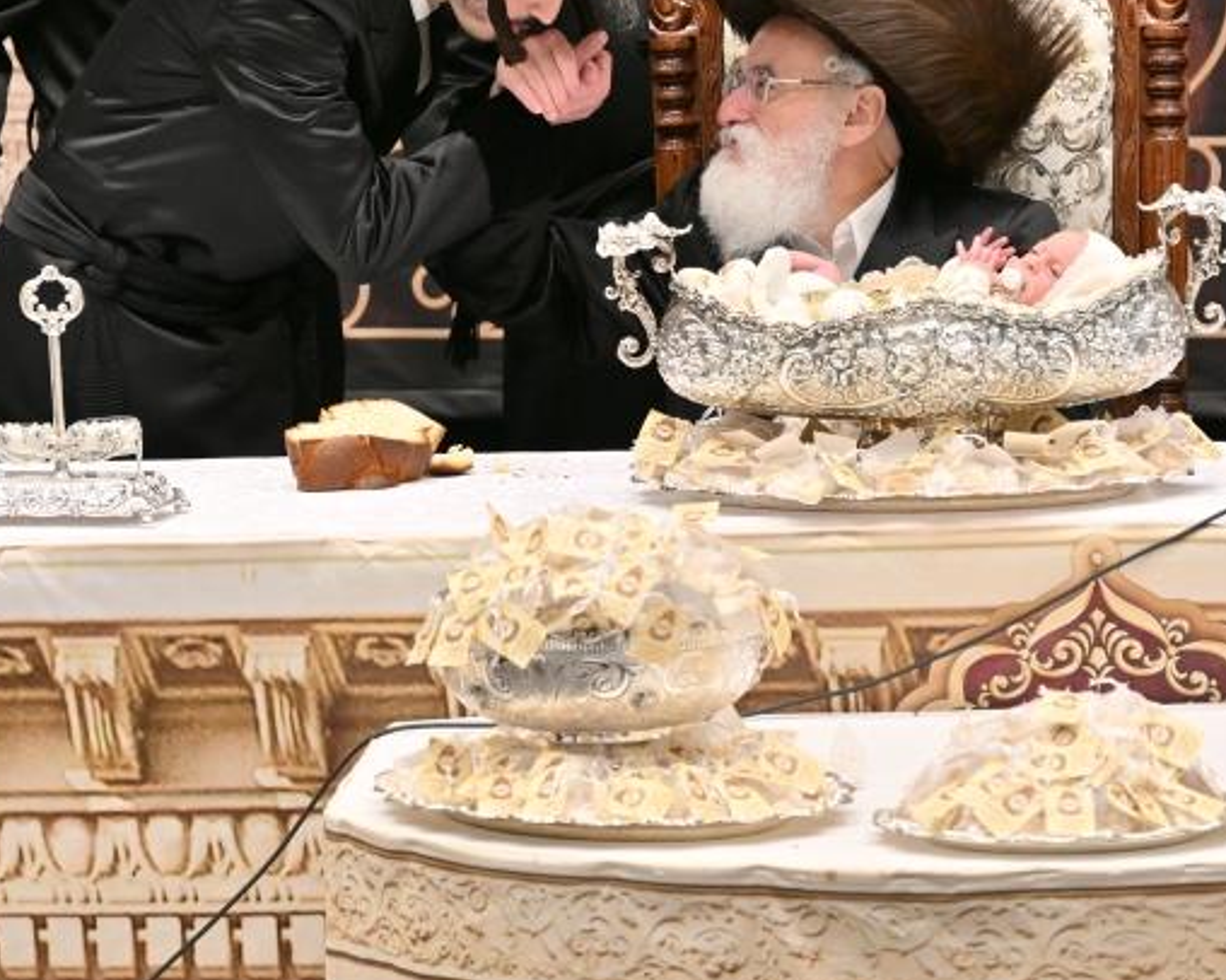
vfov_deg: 3.0
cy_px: 179
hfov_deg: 3.8
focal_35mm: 511
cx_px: 741
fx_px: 18534
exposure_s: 1/400
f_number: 2.8
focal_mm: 180
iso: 250
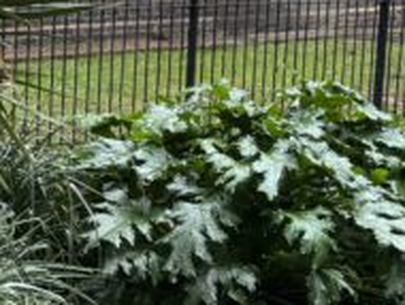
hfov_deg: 14.4
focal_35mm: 123
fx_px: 1441
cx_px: -288
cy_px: 69
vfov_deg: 12.0
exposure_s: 1/119
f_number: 1.6
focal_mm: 5.96
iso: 125
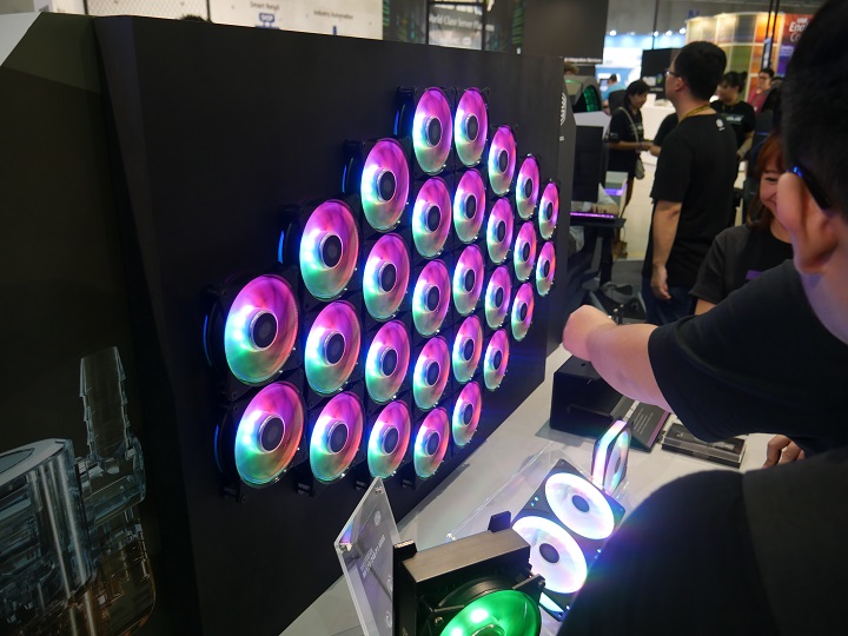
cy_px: 318
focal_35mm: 28
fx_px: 686
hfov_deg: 63.4
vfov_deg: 49.7
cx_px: 424
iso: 640
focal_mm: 14
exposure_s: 1/60
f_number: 3.5
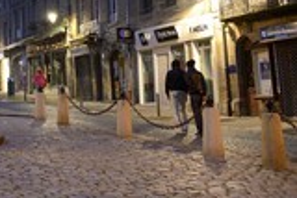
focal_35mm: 89
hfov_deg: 20.8
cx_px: -91
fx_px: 735
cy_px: -44
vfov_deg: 14.8
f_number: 5
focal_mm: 34
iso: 1600
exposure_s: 1/10
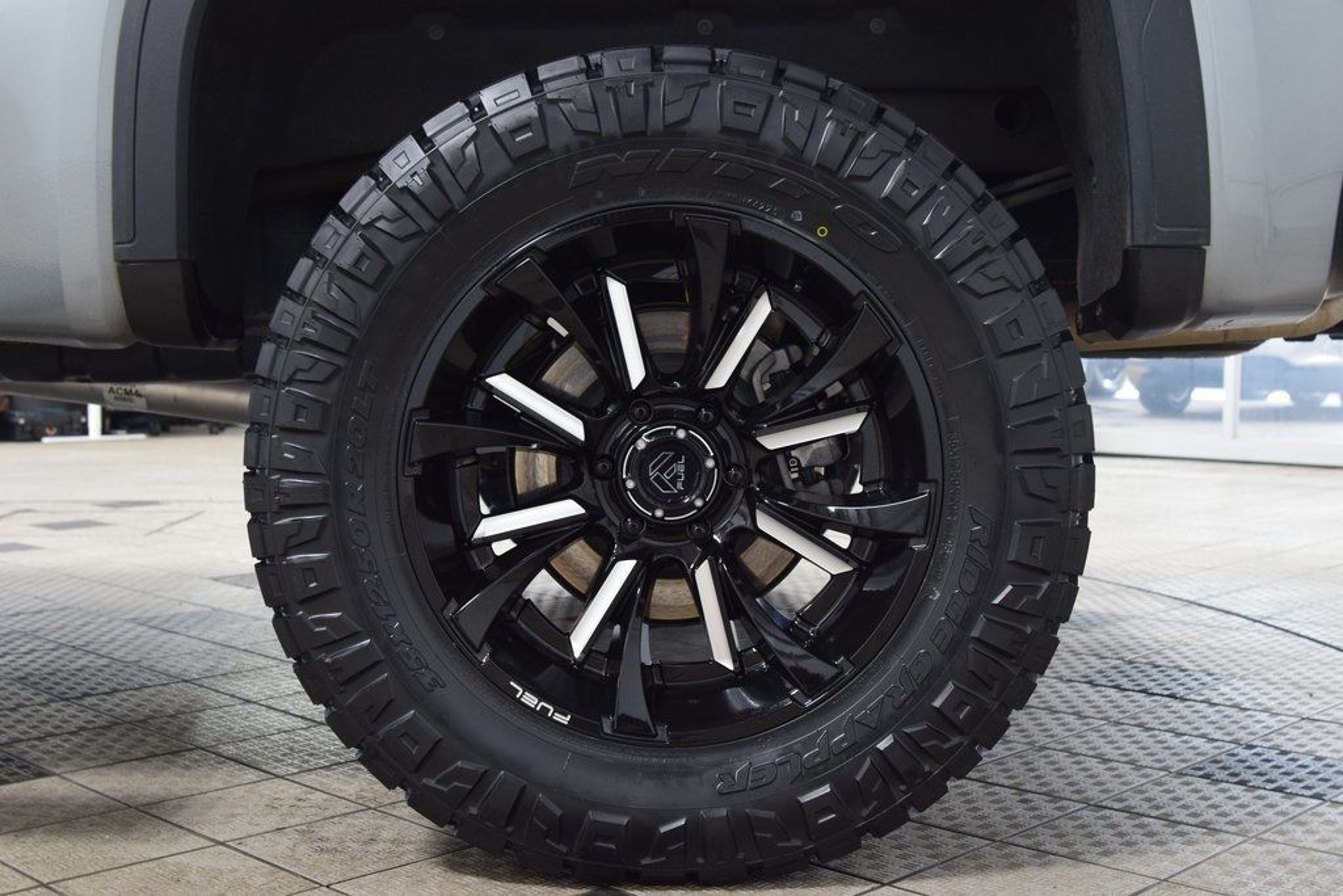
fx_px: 1679
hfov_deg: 43.6
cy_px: 448
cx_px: 672
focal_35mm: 45
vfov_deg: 29.9
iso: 1250
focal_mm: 30
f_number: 6.3
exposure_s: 1/15
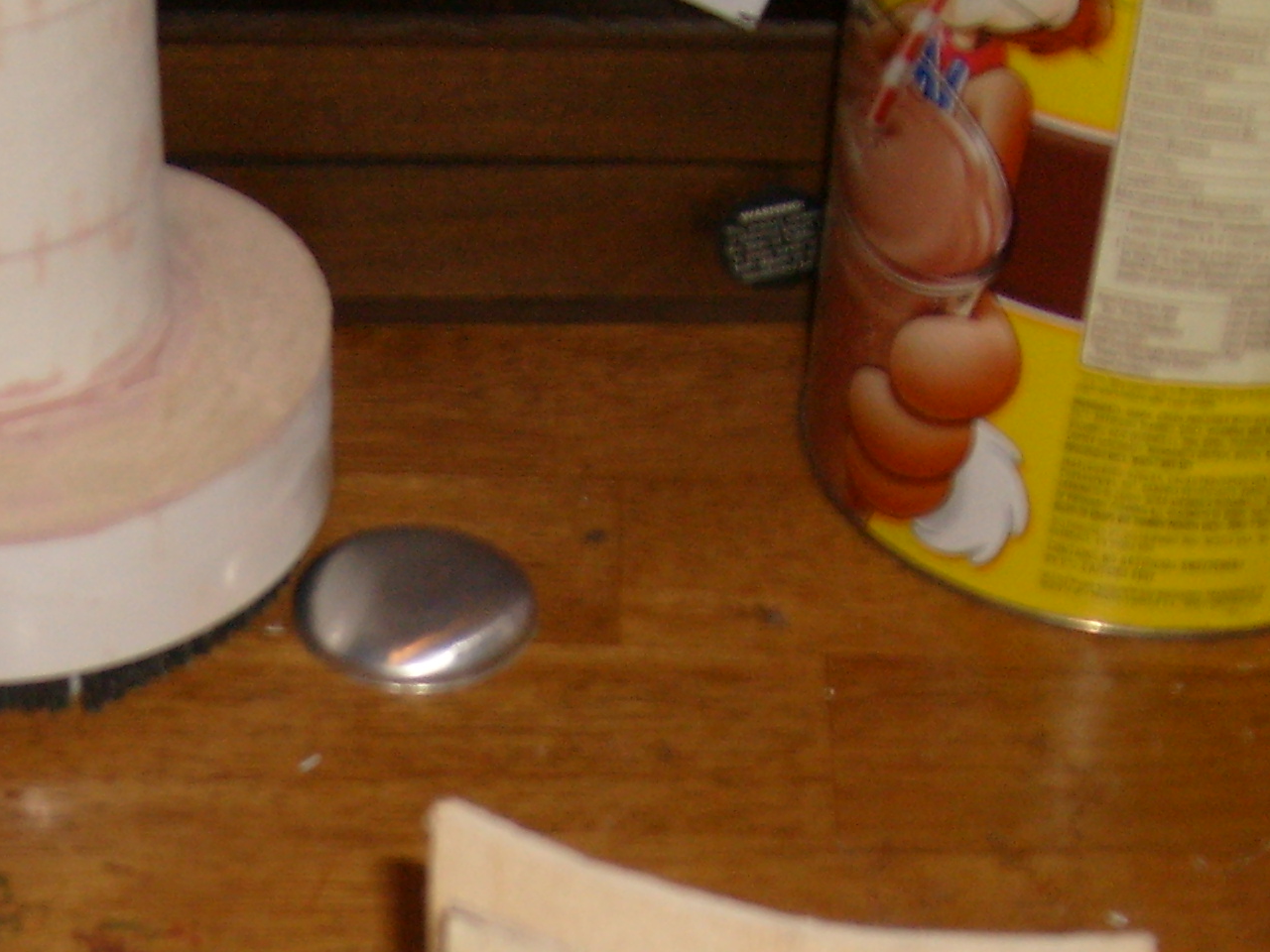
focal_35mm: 84
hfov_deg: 22.9
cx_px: 232
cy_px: 1063
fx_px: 3082
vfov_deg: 17.0
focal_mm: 5.8
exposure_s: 1/45
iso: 100
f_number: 2.8
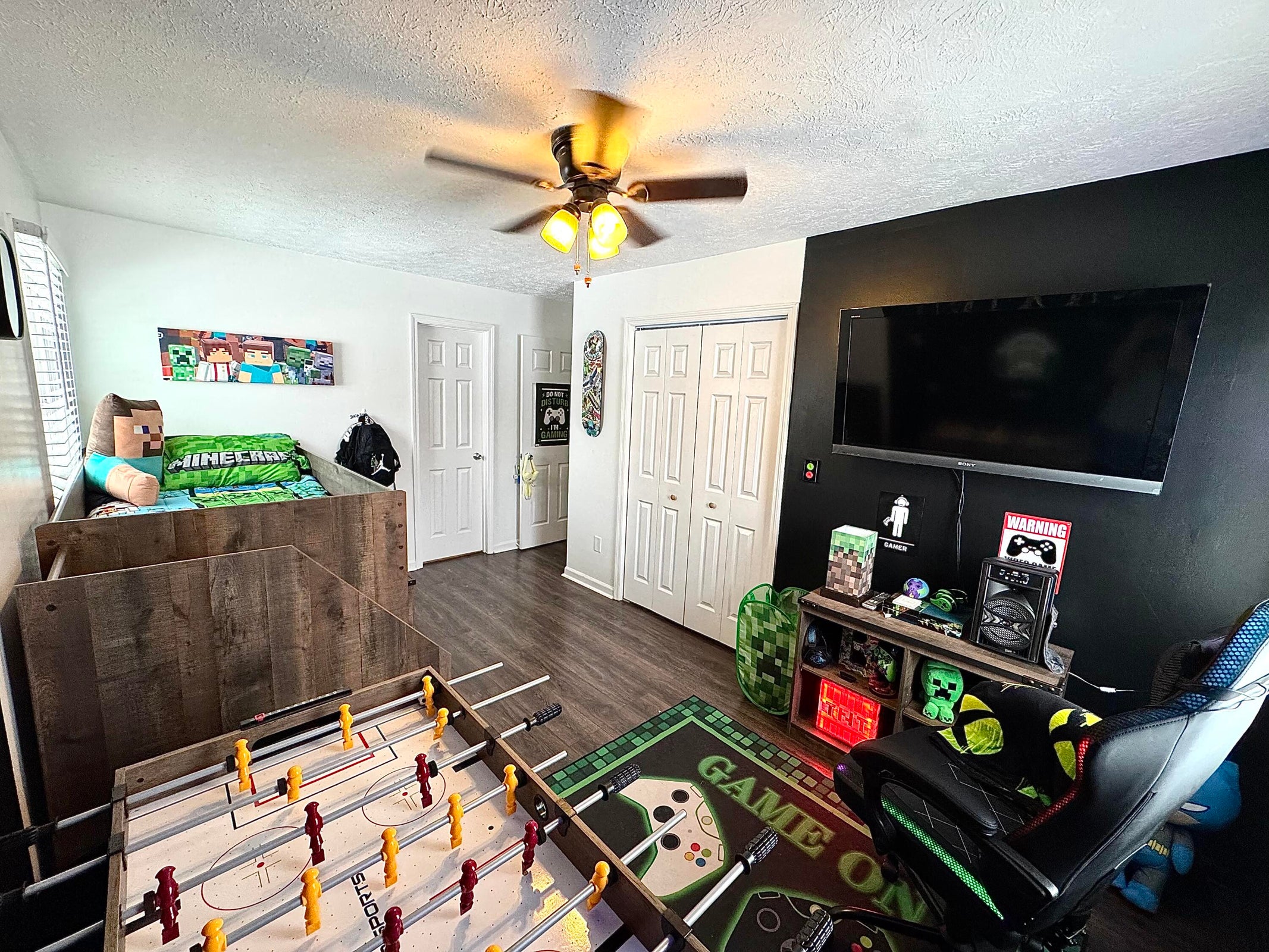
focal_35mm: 14
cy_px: 476
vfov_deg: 85.7
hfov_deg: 102.1
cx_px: 634
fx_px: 513
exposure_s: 1/120
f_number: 2.2
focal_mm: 2.22
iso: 250
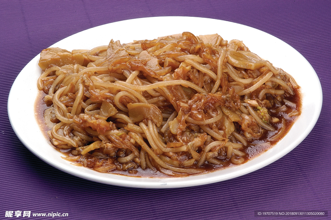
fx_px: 1130
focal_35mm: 123
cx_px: 166
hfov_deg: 16.7
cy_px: 110
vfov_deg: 11.1
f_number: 38
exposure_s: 1/60
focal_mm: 82
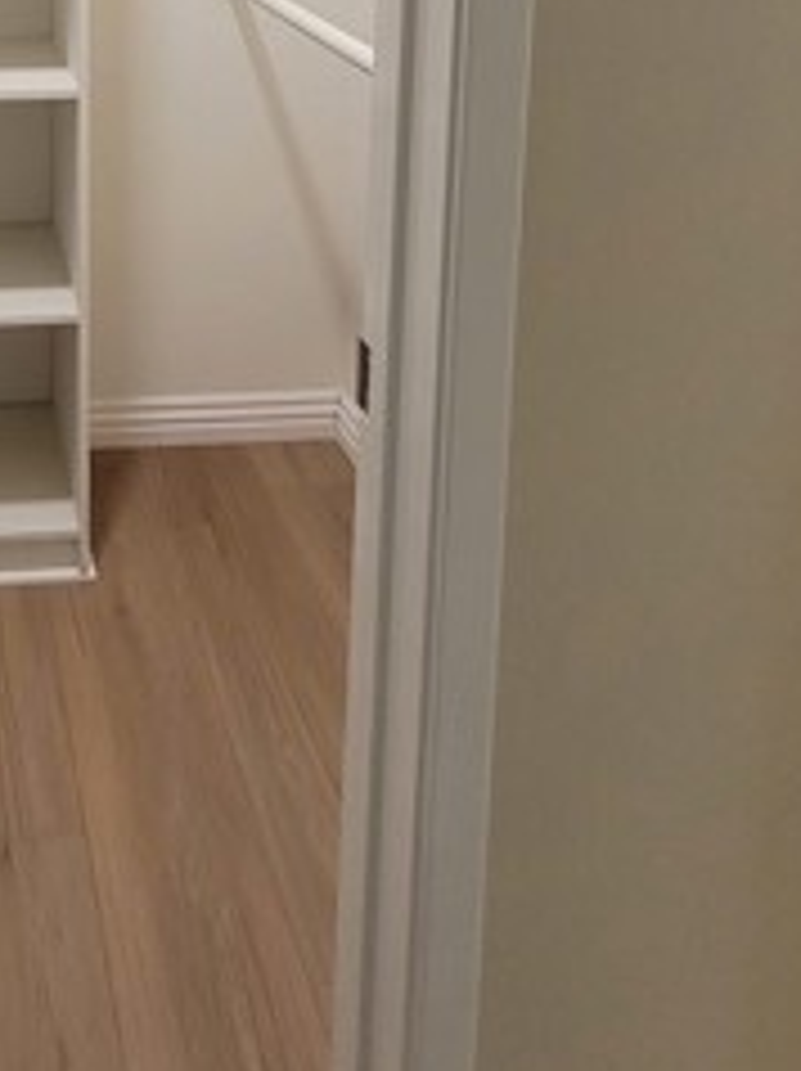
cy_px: -99
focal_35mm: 35
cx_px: -4
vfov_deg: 42.0
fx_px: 1082
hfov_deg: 36.4
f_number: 2.2
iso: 160
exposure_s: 1/60
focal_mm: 1.74
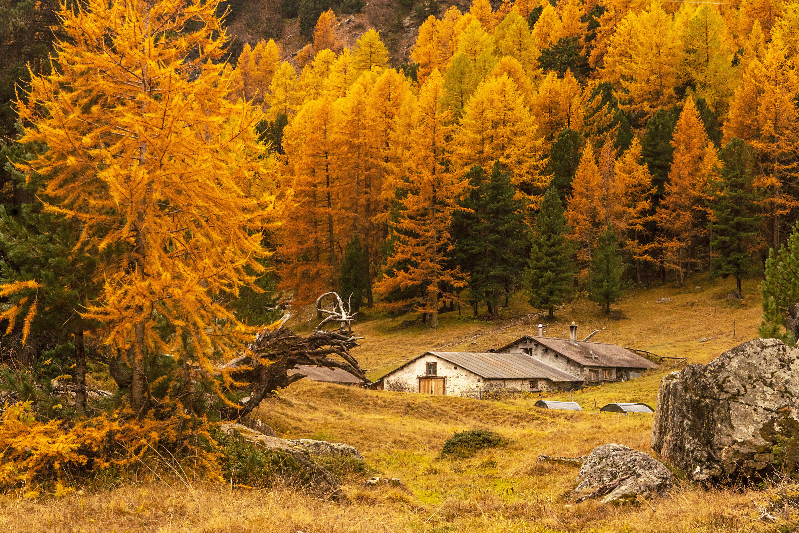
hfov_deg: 20.6
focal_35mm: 99
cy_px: 266
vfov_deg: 13.8
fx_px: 2197
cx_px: 400
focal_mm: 66
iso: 100
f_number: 18
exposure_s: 1/60
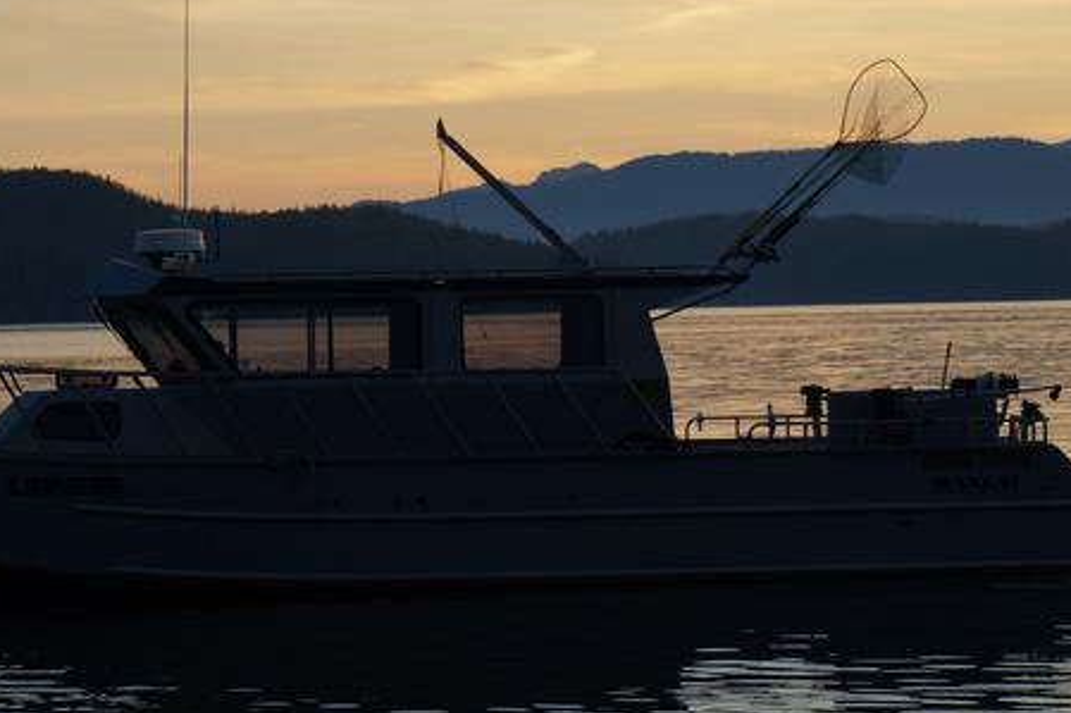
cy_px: 193
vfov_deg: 9.3
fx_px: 4368
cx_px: 544
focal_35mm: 147
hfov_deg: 14.0
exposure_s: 1/250
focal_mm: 55
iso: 200
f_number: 8
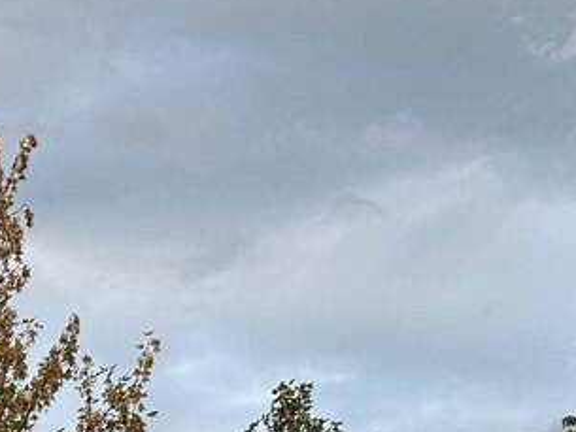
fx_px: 1831
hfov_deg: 16.9
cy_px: 856
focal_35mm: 110
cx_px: -155
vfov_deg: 12.0
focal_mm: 6.86
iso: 80
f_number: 1.8
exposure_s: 1/3200
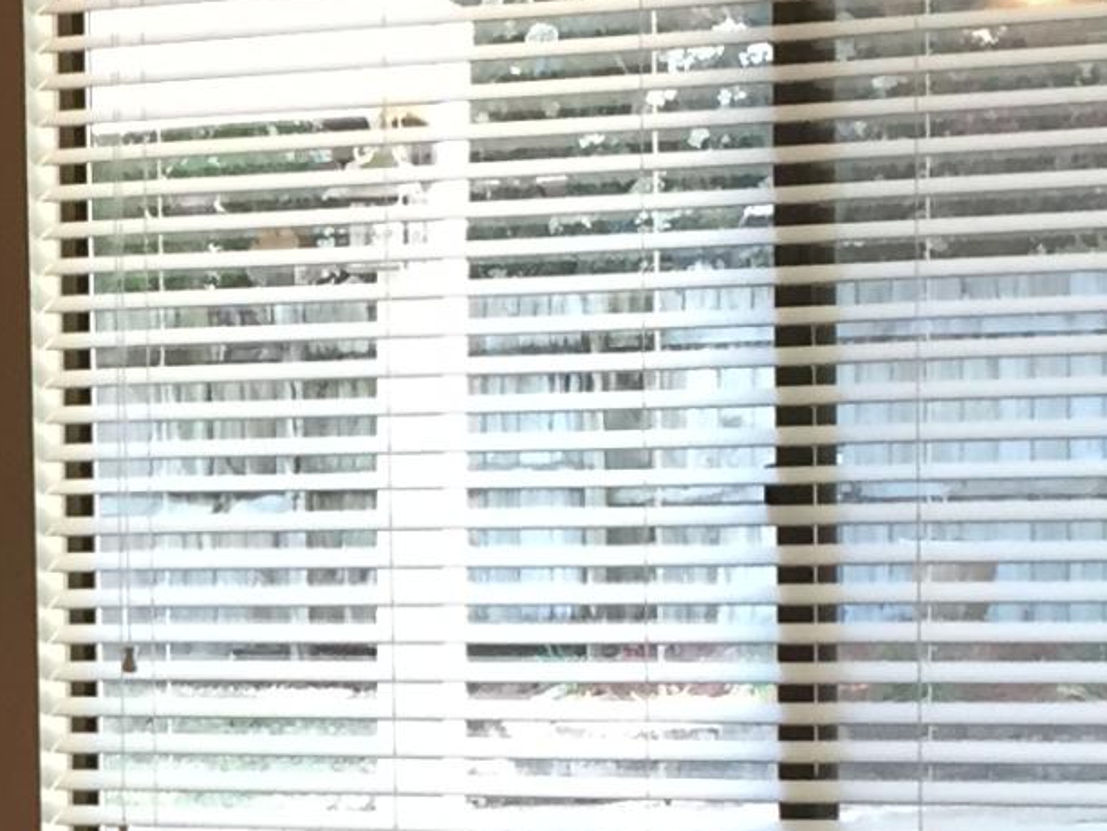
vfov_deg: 10.4
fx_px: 4542
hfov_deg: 13.5
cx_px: -280
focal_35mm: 142
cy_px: 779
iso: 40
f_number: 2.2
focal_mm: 4.15
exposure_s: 1/30
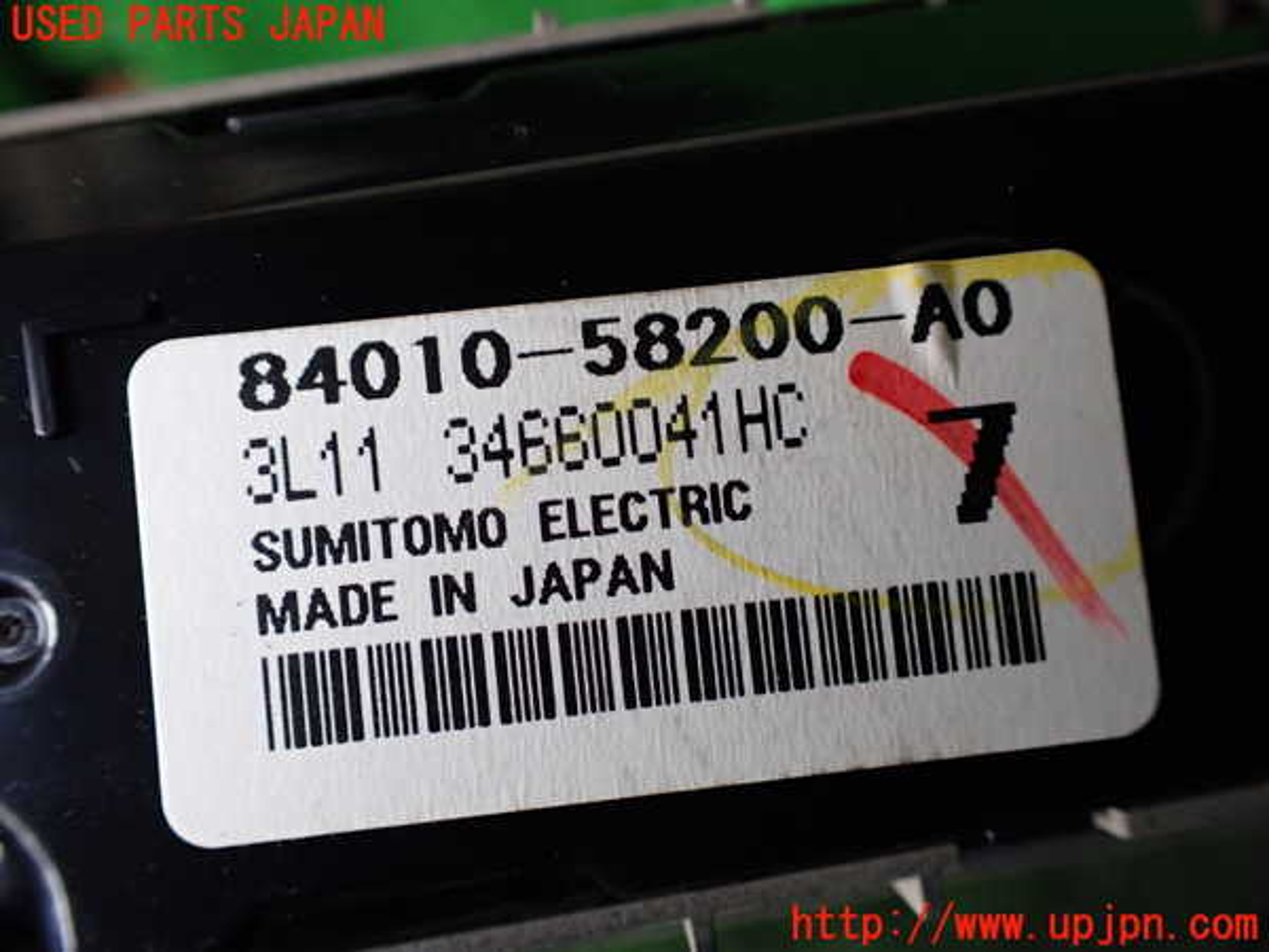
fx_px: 1100
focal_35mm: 30
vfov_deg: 46.8
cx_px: 634
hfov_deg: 60.0
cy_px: 476
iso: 320
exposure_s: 1/125
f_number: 2.3
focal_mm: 5.4
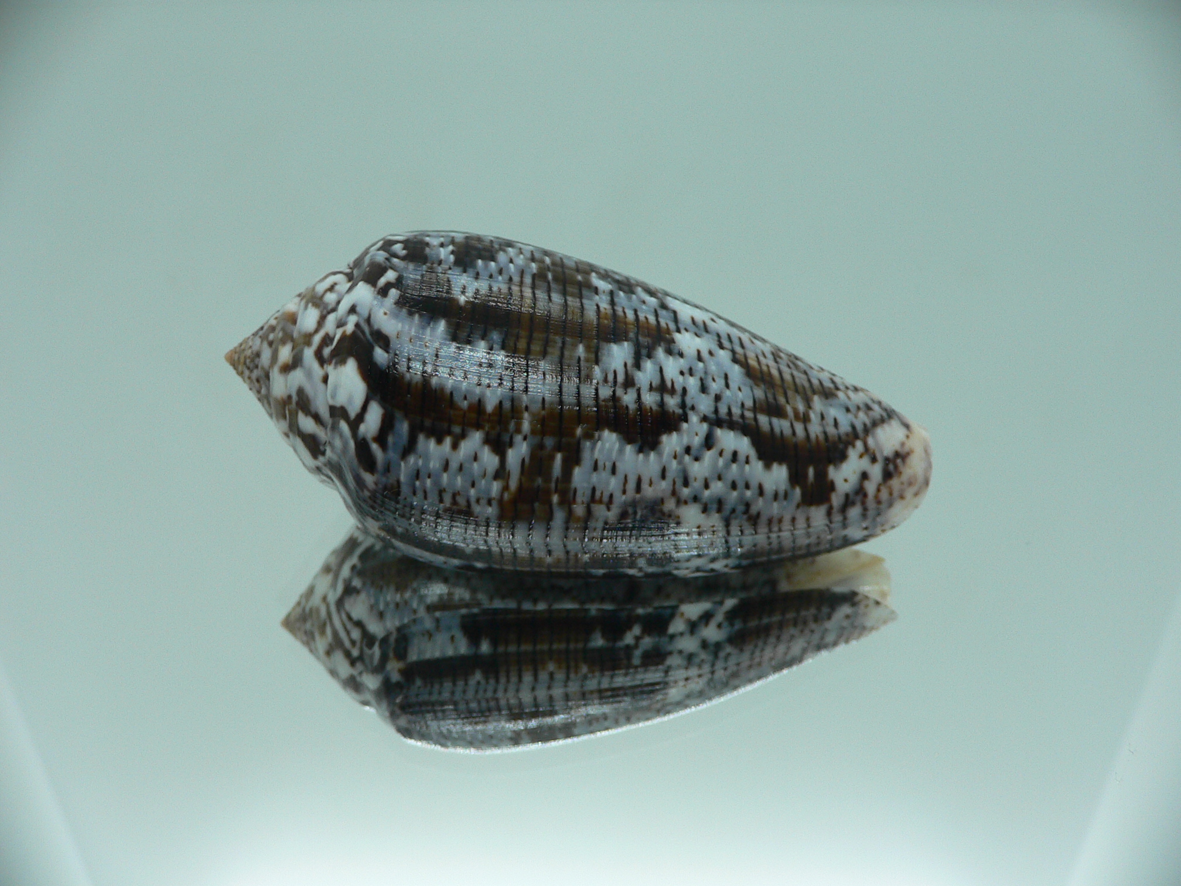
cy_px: 443
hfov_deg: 52.6
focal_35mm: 35
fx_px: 1194
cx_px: 590
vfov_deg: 40.7
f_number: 2.8
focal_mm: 4.6
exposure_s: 1/60
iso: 80
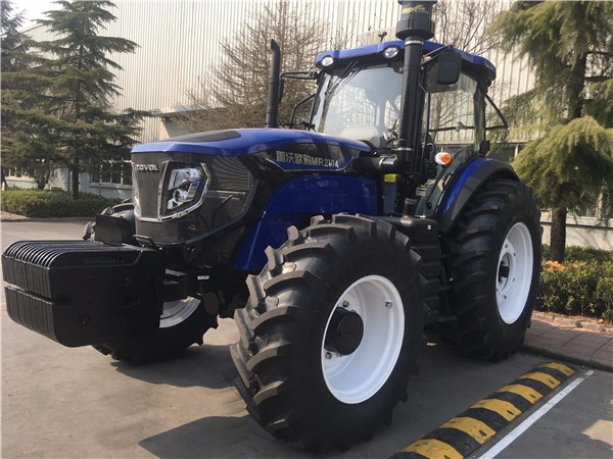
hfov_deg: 61.7
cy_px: 230
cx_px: 306
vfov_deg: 48.2
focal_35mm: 29
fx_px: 514
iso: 25
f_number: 2.2
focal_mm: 4.15
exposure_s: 1/761
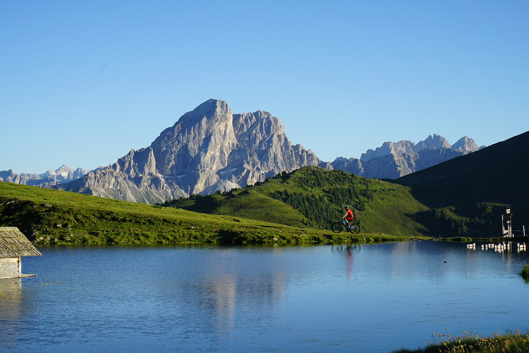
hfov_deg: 28.8
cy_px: 176
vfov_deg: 19.5
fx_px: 1029
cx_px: 264
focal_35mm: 70
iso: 100
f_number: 9
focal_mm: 70
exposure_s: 1/125
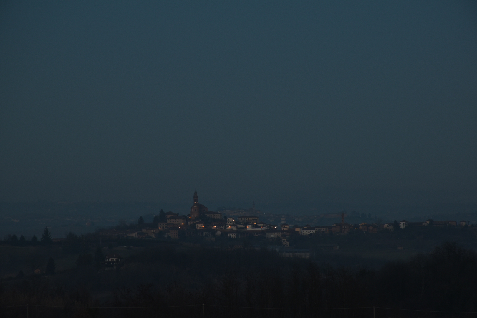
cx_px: 238
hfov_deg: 9.8
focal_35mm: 210
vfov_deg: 6.5
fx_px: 2782
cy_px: 159
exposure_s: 1/8
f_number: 11
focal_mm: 140
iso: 200
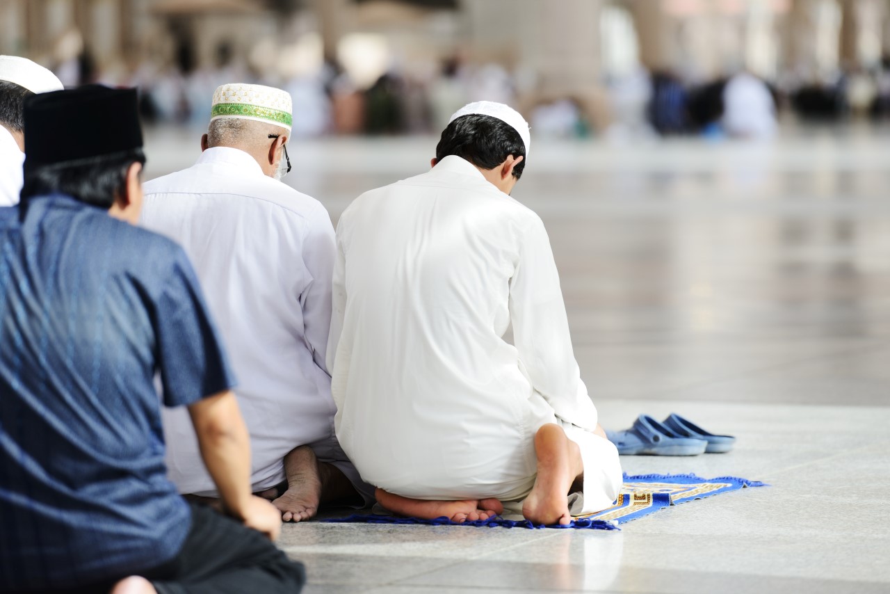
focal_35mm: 200
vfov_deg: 6.9
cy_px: 297
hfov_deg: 10.3
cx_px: 445
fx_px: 4945
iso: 250
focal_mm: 200
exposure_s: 1/1000
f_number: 3.5
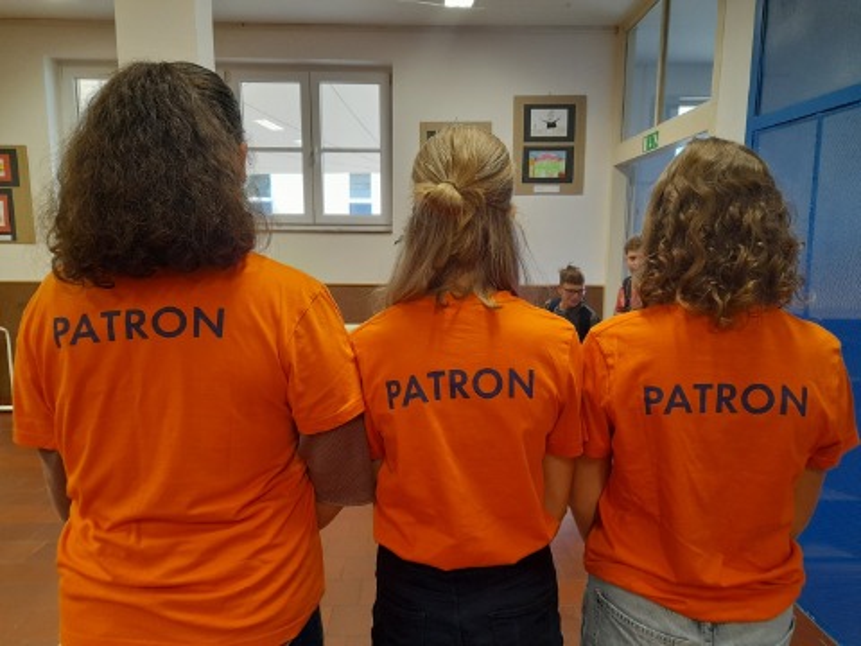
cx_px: 430
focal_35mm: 25
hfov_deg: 69.4
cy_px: 323
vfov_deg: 54.9
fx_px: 622
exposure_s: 1/50
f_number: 2
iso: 250
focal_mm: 4.6
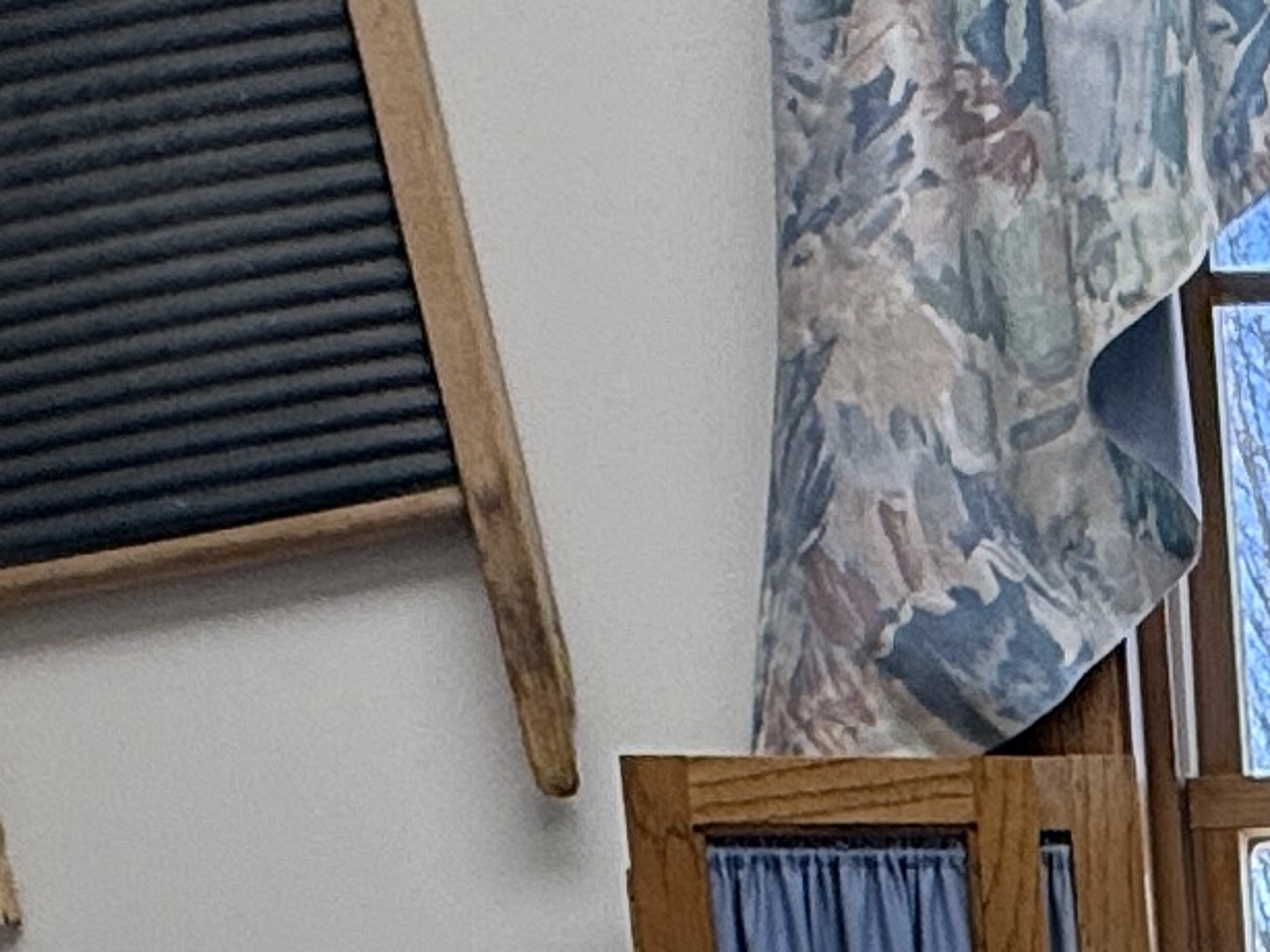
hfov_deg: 19.3
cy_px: 1902
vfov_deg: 13.7
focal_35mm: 92
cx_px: 1760
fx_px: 3374
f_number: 2.2
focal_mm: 2.22
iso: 64
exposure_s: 1/121
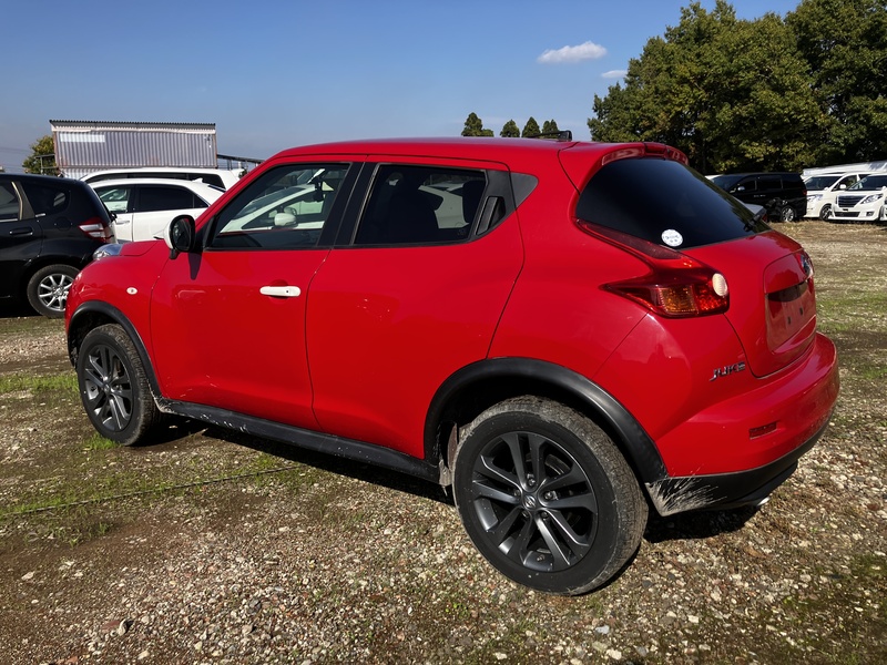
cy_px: 332
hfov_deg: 63.4
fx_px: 717
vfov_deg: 49.7
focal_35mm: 28
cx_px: 444
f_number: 1.8
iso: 32
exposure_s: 1/1333
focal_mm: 3.99
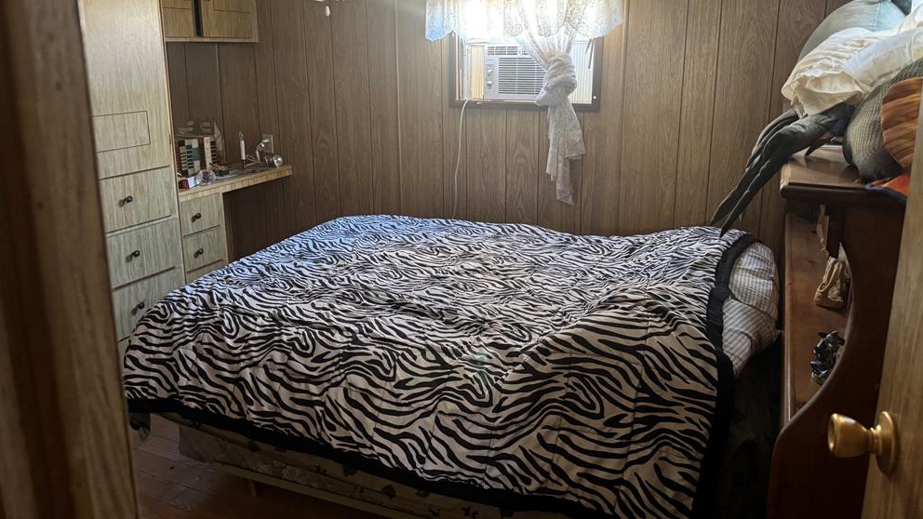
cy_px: 192
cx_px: 474
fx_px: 661
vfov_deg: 42.5
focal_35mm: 27
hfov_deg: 69.8
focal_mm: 6.76
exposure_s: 1/40
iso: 640
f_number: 1.78
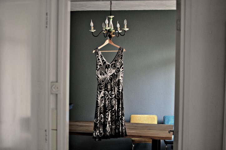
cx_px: 113
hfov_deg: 37.9
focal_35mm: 52
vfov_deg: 25.7
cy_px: 75
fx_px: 329
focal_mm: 35
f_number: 2
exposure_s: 1/50
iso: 640
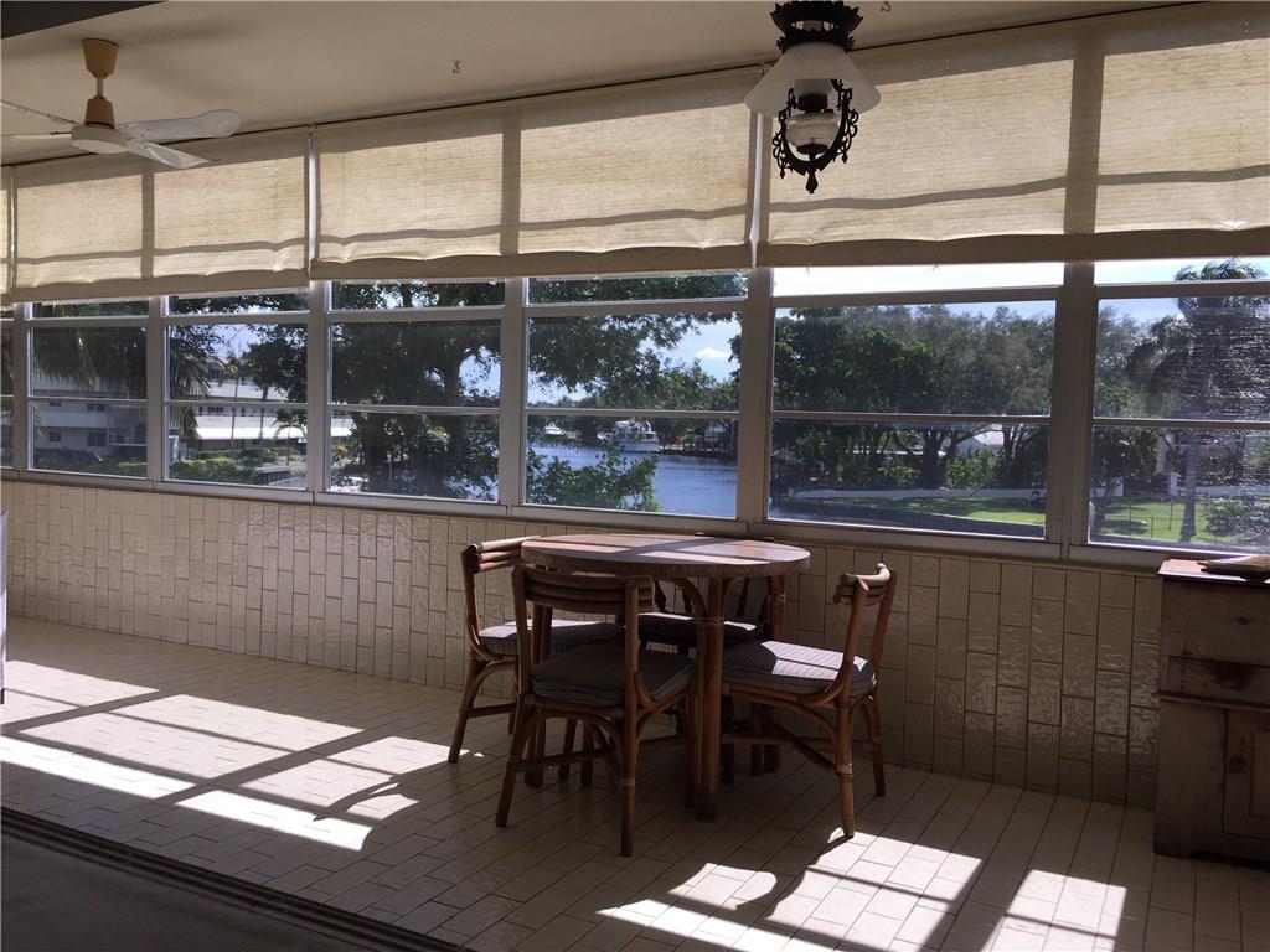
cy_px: 476
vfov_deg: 48.2
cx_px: 635
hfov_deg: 61.7
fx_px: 1064
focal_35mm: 29
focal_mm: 4.15
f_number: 2.2
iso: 40
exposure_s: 1/1412
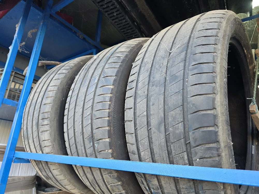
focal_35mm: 23
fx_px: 172
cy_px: 97
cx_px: 130
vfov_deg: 58.9
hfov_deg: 73.9
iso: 125
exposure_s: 1/182
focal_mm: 6.3
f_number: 1.7
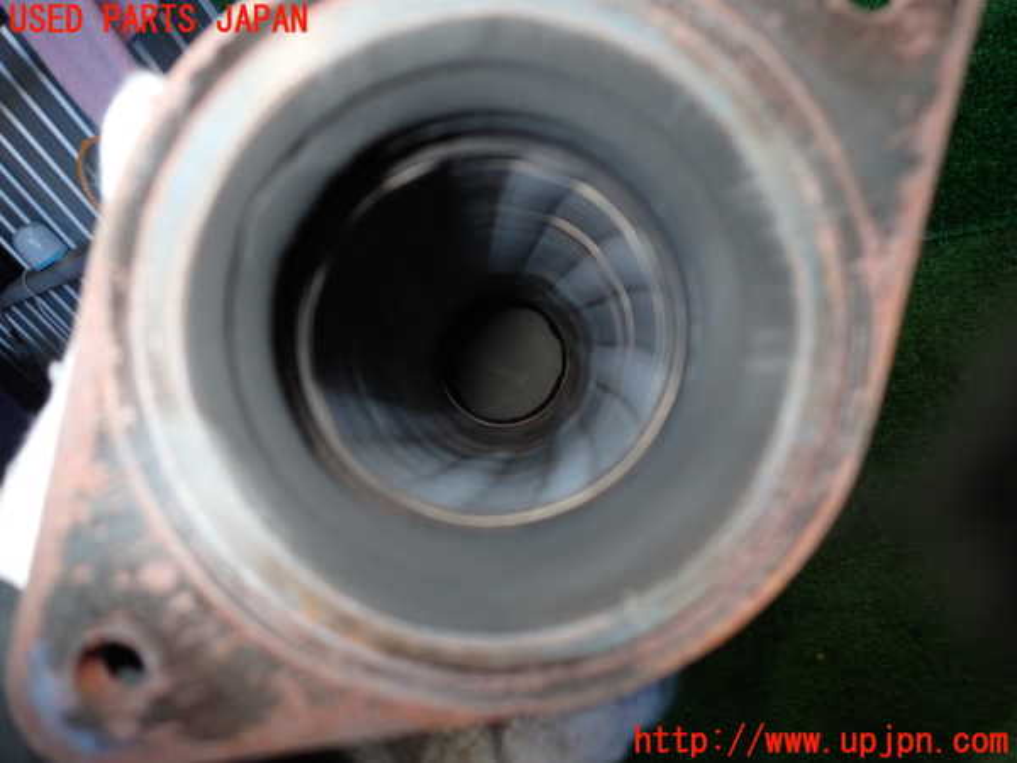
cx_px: 508
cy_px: 382
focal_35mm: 25
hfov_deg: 69.4
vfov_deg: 54.9
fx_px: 734
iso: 250
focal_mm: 4.5
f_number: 5.6
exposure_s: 1/30
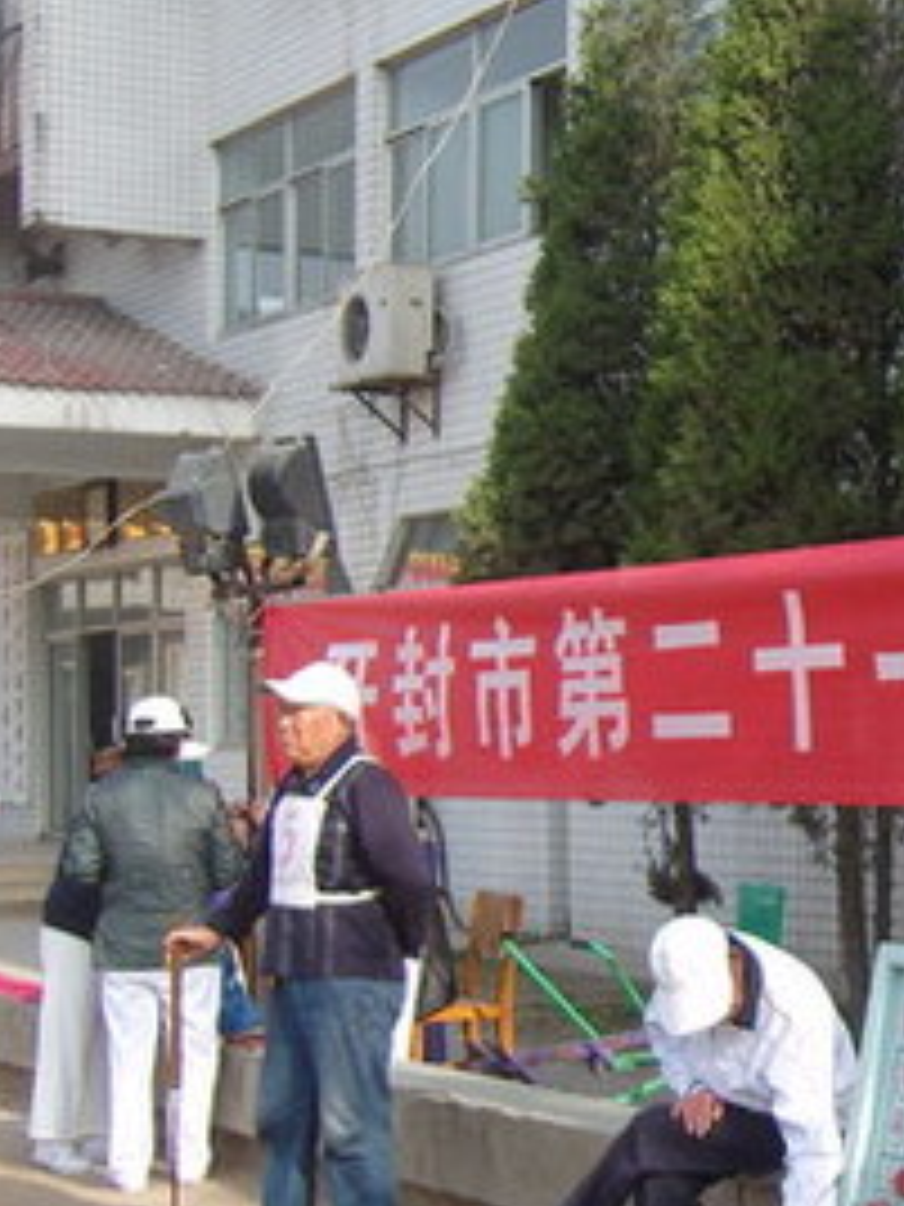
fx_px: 2646
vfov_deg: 25.6
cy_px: 747
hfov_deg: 17.8
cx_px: 1255
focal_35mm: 76
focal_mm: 7.3
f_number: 7
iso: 100
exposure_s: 1/100
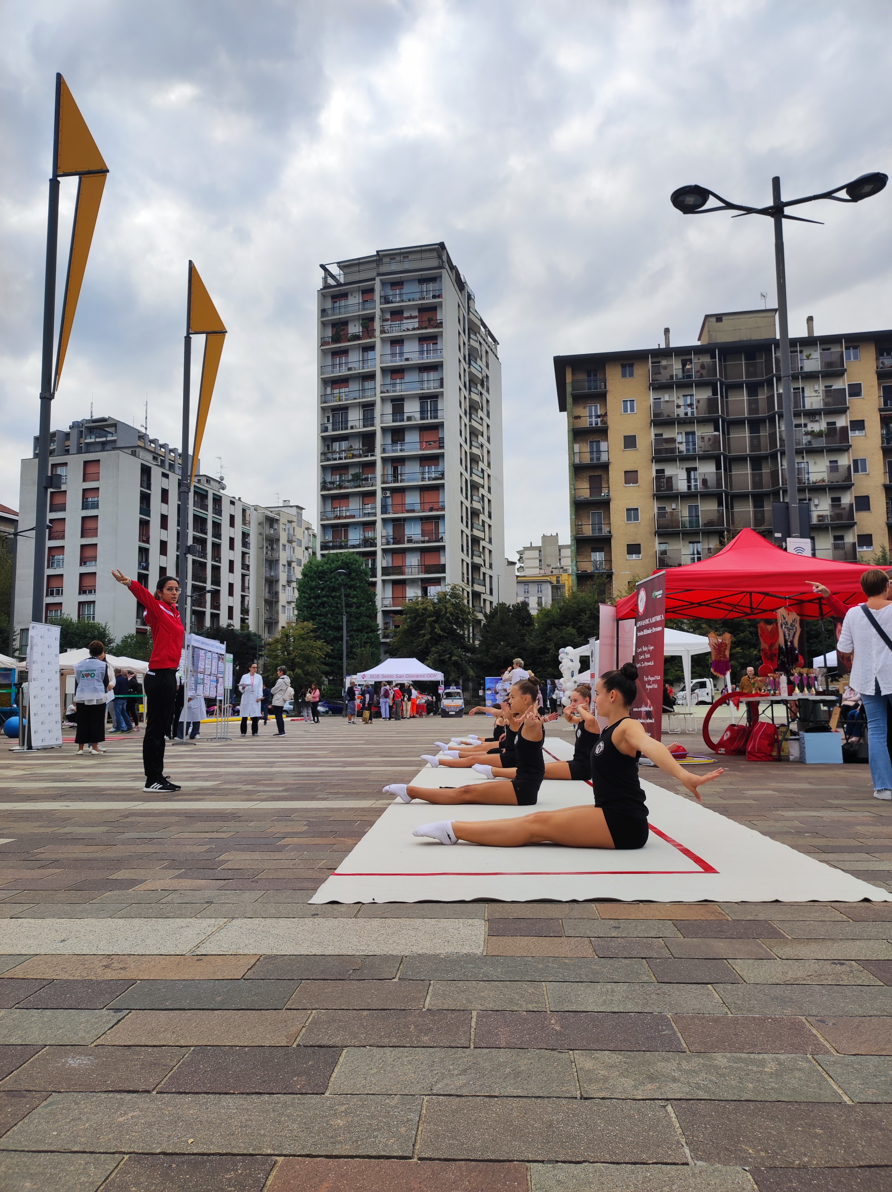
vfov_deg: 69.4
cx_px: 446
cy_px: 596
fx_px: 860
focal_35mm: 25
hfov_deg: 54.8
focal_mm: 4.7
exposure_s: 1/594
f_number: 1.79
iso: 50
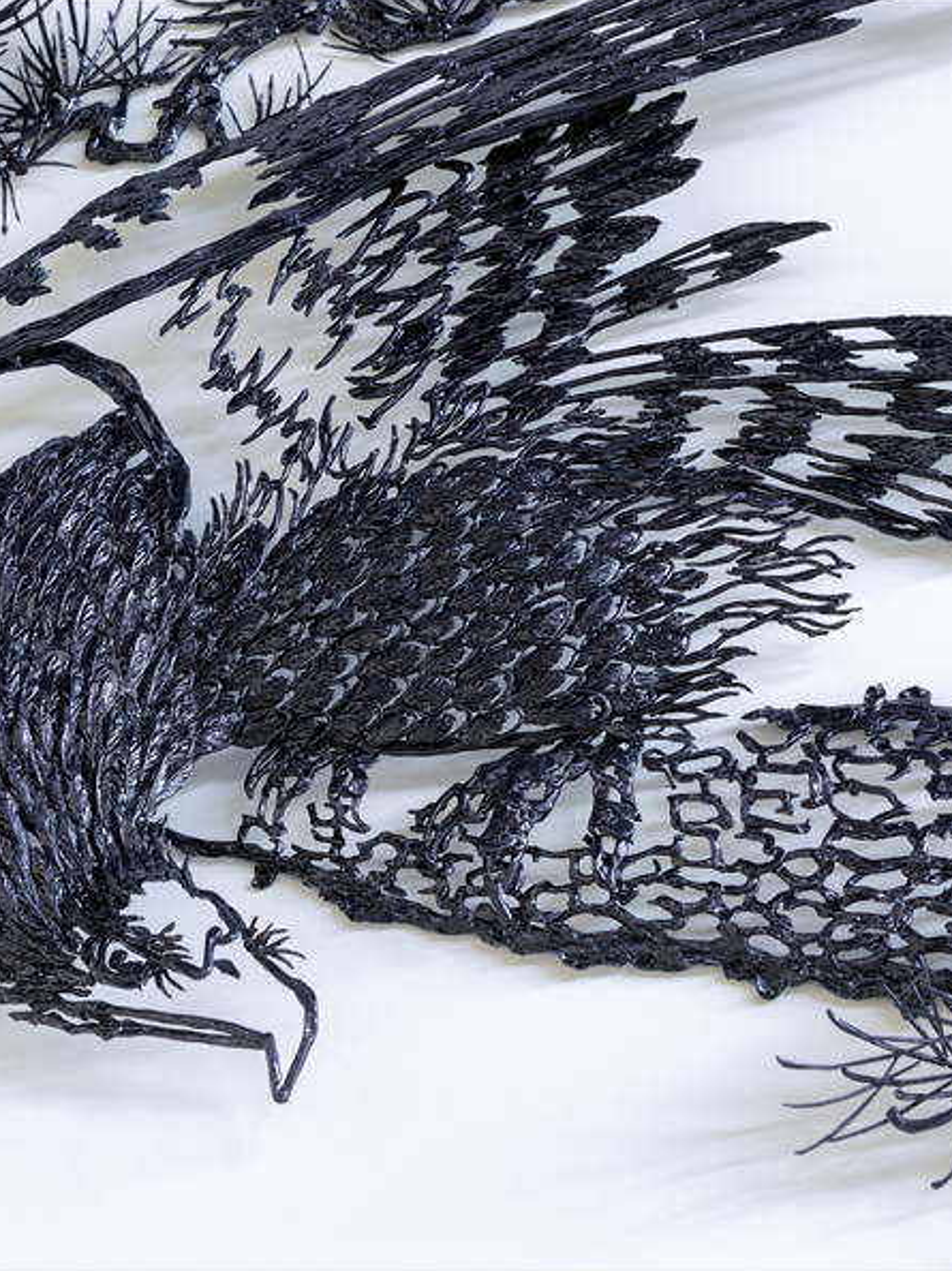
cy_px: 633
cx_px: 441
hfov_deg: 14.5
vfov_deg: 19.3
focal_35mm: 102
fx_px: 3743
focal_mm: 70
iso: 50
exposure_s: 8
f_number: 11
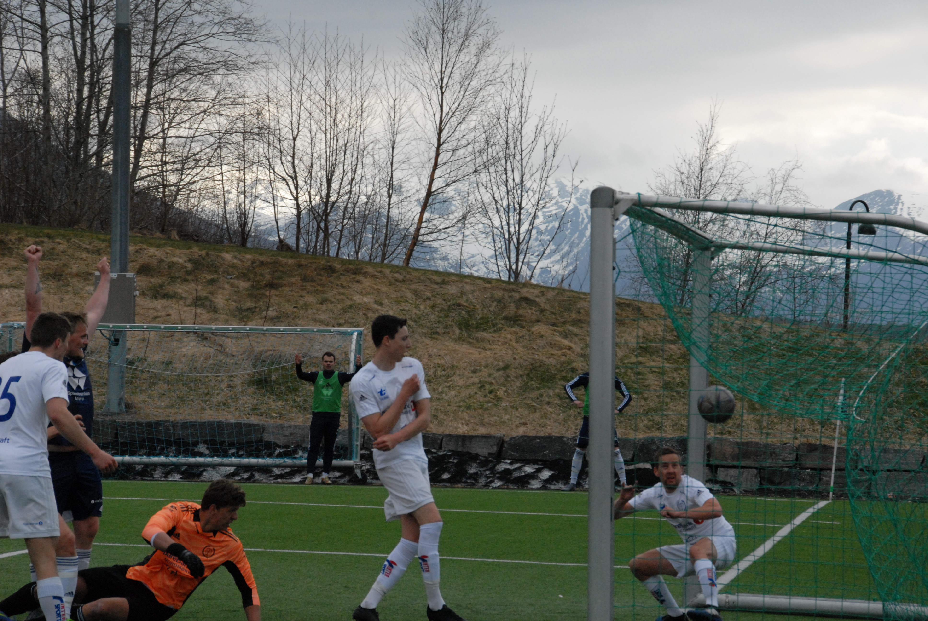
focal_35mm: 158
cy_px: 310
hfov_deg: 13.0
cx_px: 464
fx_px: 4065
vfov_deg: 8.7
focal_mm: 105
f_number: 11
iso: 1000
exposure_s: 1/640
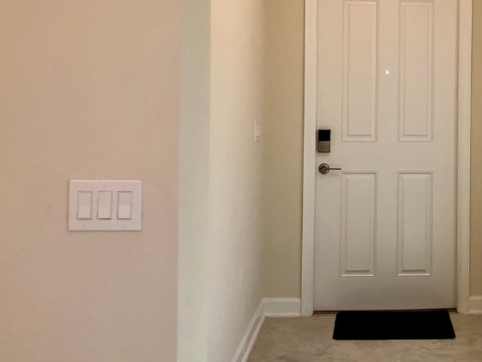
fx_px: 710
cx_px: 409
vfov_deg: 28.1
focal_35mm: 51
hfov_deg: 35.8
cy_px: 79
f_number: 1.8
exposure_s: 1/120
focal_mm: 4
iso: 50
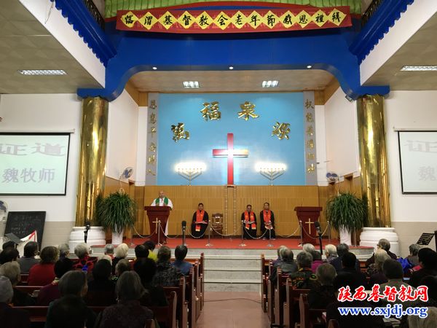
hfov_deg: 61.7
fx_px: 366
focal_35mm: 29
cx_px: 218
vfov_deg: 48.2
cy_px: 164
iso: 100
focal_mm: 4.15
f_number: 2.2
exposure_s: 1/33
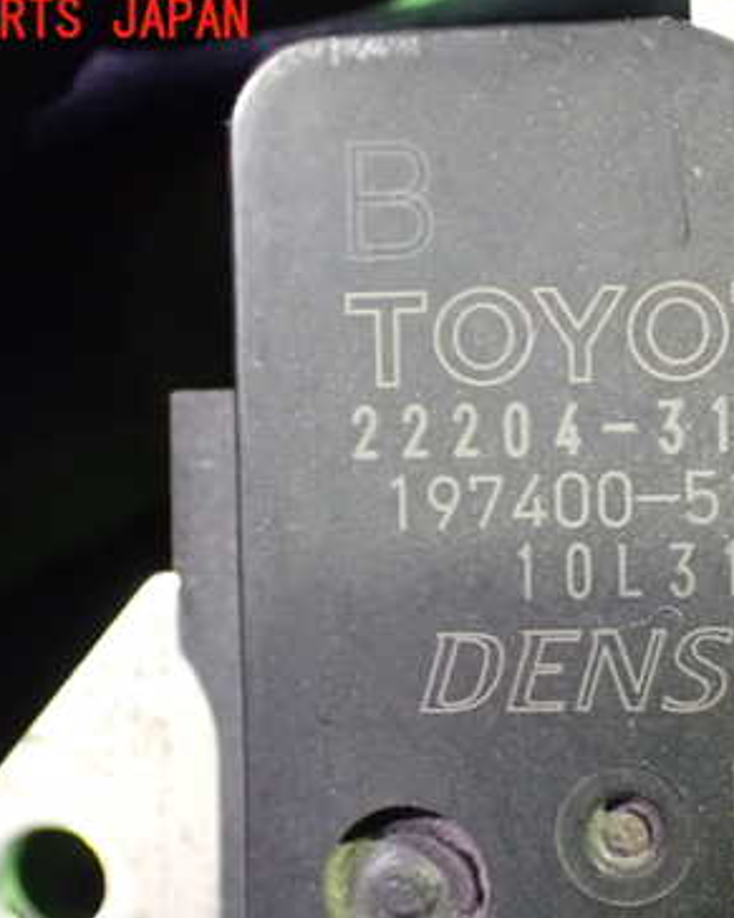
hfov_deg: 22.9
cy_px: 557
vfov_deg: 28.6
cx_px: 547
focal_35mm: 66
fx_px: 1793
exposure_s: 1/20
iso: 1600
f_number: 2.8
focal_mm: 7.31
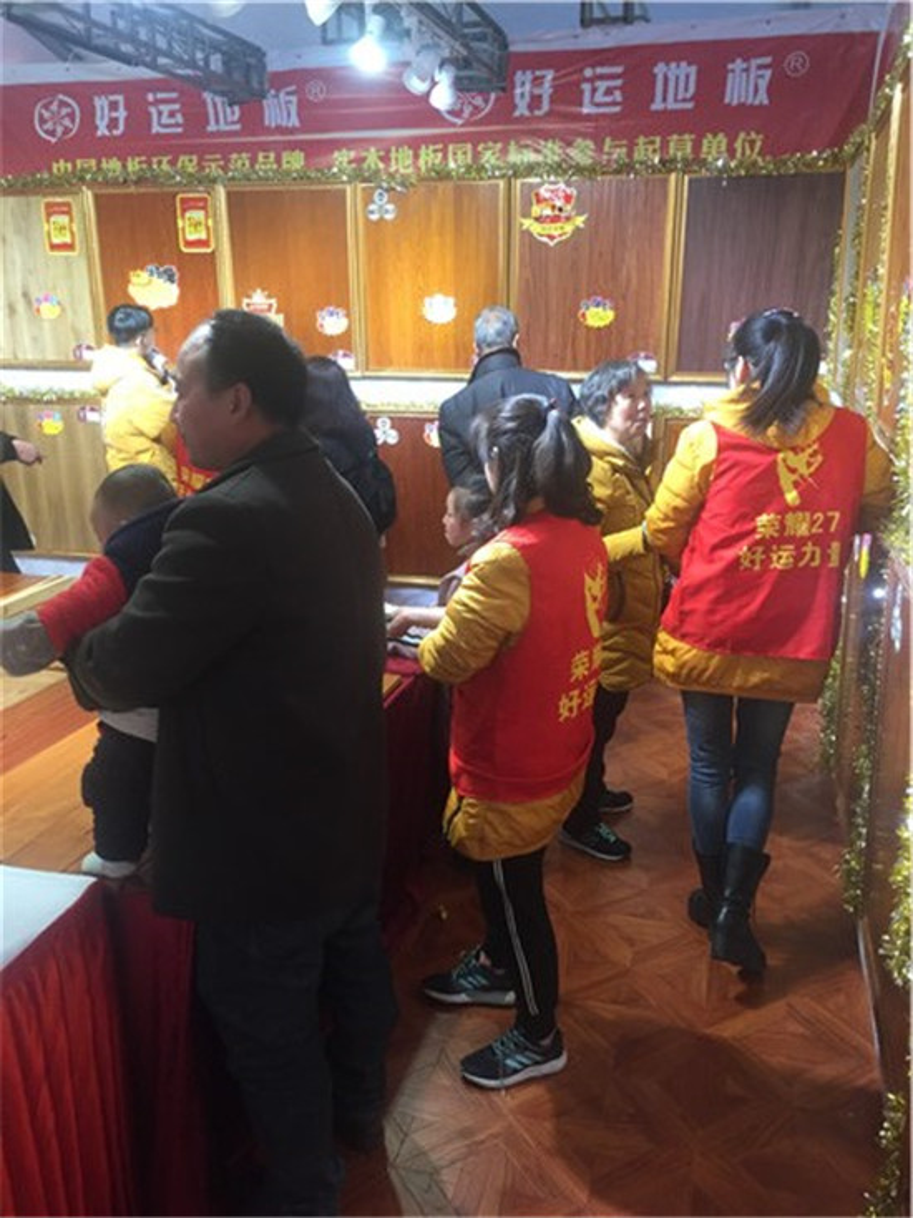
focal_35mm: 29
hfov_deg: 48.2
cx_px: 456
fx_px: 1020
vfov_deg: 61.7
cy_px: 609
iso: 80
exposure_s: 1/33
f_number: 2.2
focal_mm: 4.15
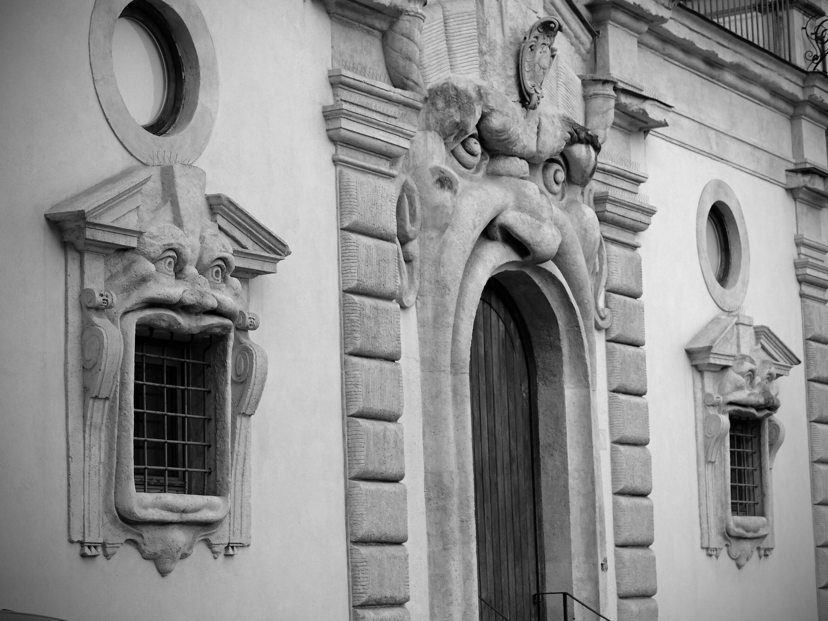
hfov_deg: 22.5
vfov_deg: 17.0
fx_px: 2081
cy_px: 309
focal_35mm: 87
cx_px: 417
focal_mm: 43
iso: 200
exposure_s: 1/400
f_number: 3.5
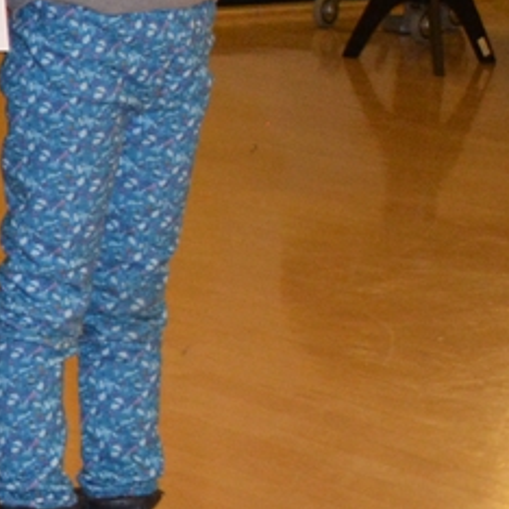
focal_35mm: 192
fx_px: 3194
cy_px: -271
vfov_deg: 8.9
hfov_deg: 7.6
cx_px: -1175
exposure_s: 1/60
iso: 1600
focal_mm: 22
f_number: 3.8
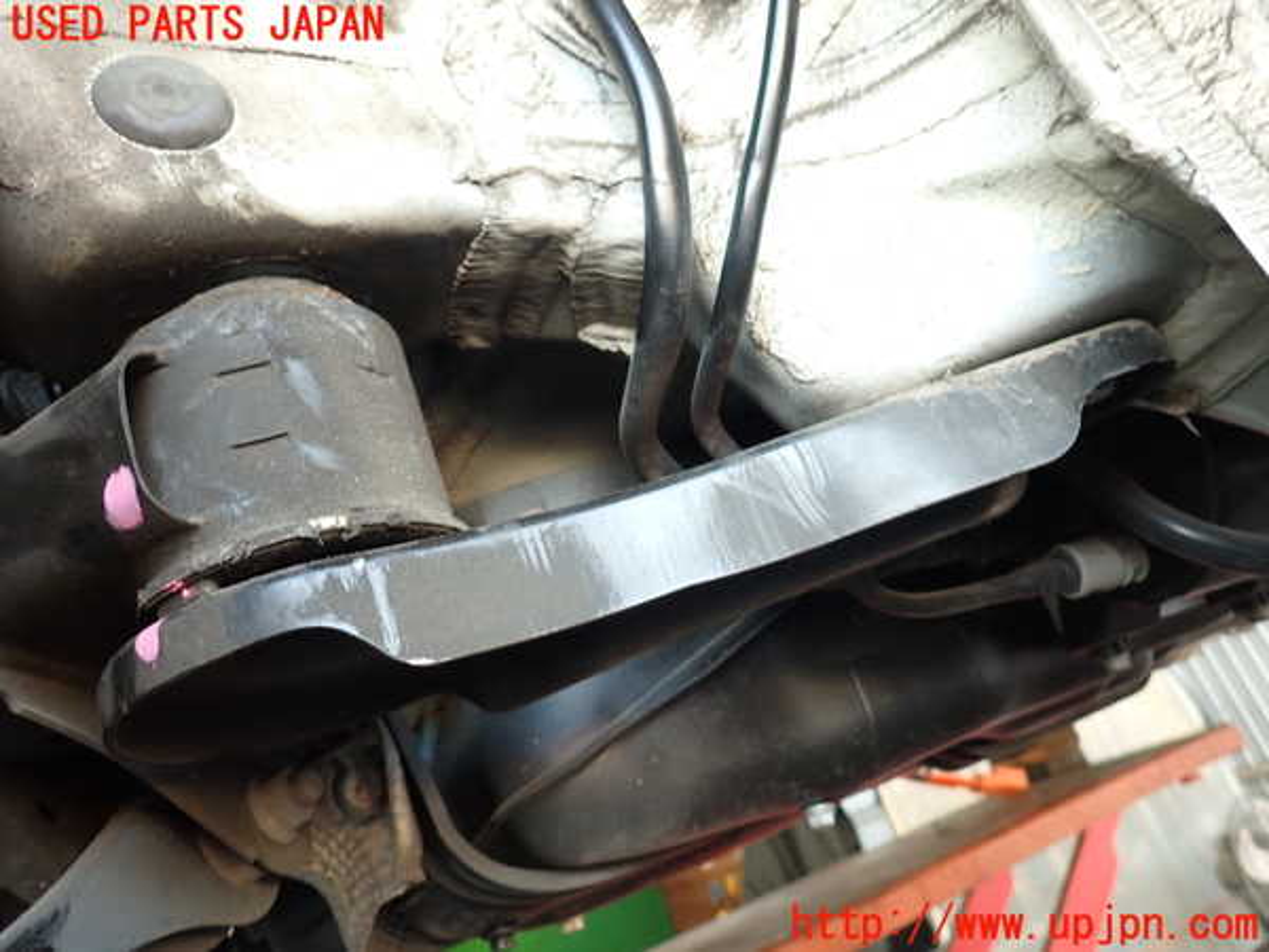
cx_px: 634
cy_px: 476
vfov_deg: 54.9
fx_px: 916
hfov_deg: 69.4
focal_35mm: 25
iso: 200
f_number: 2
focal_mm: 4.5
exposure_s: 1/40
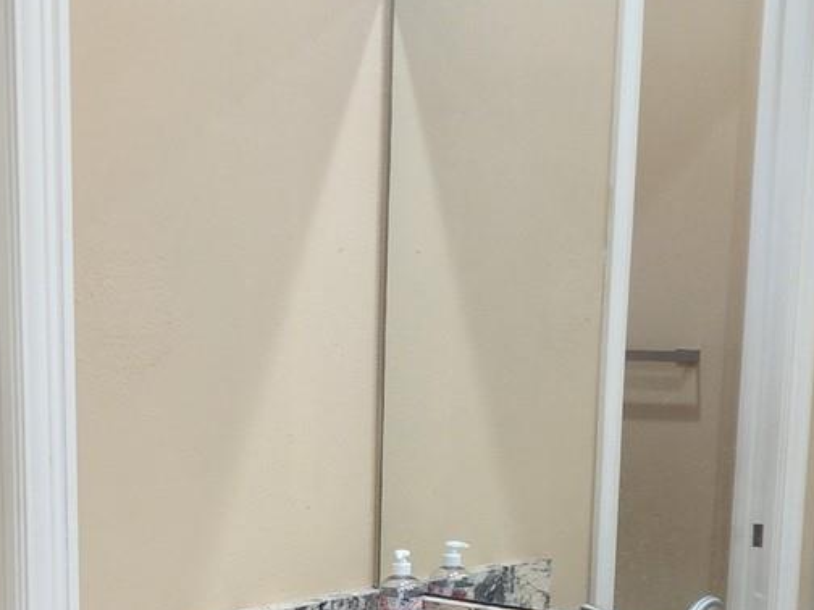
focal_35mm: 73
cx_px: 233
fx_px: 1717
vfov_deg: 19.7
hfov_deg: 26.4
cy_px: 589
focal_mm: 6.4
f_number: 1.8
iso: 200
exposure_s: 1/60
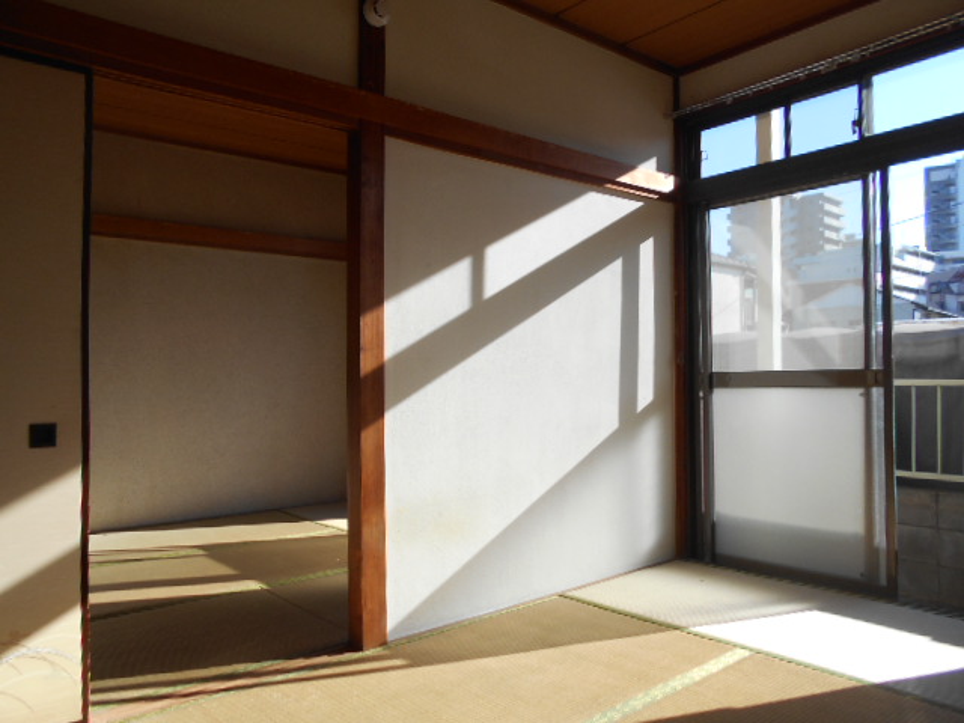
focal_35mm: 26
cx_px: 482
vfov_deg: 53.1
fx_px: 724
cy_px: 362
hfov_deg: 67.3
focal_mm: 4.6
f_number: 3.2
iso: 80
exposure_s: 1/400
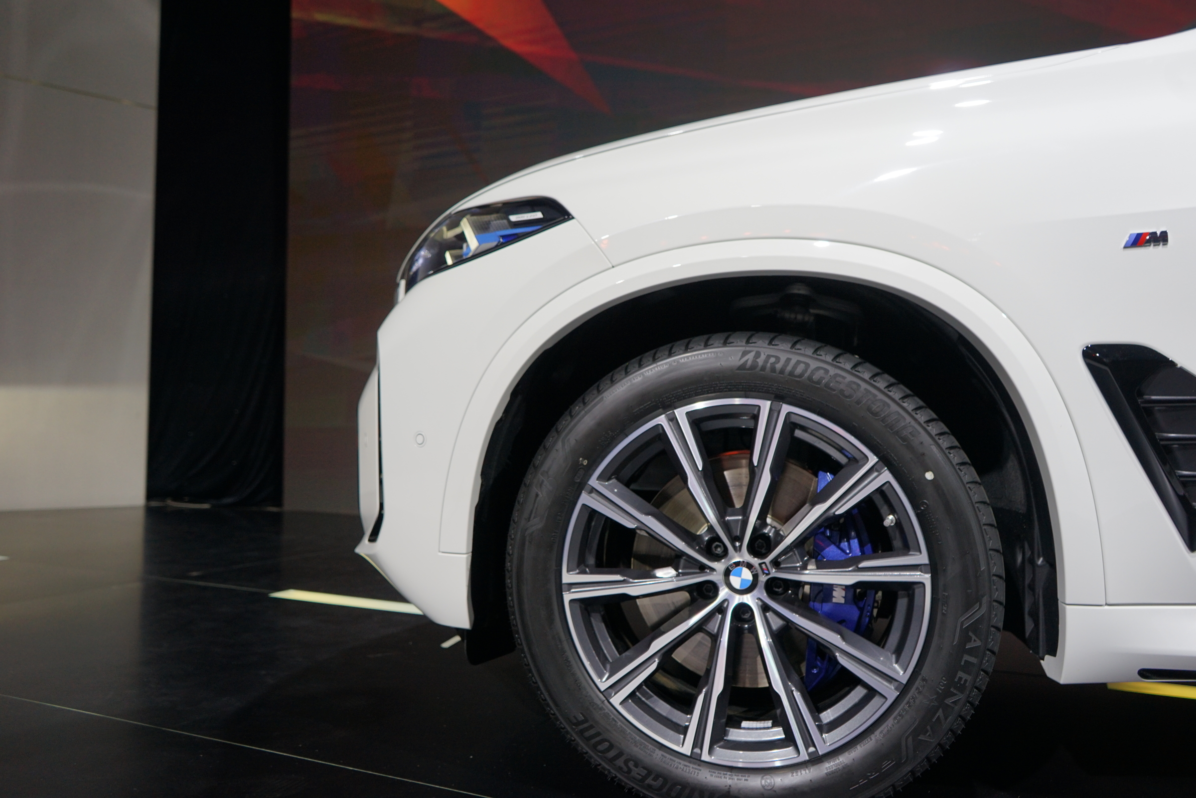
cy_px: 399
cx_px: 598
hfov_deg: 65.5
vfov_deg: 46.4
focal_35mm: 28
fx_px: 930
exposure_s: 1/125
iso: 400
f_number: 4.5
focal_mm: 28
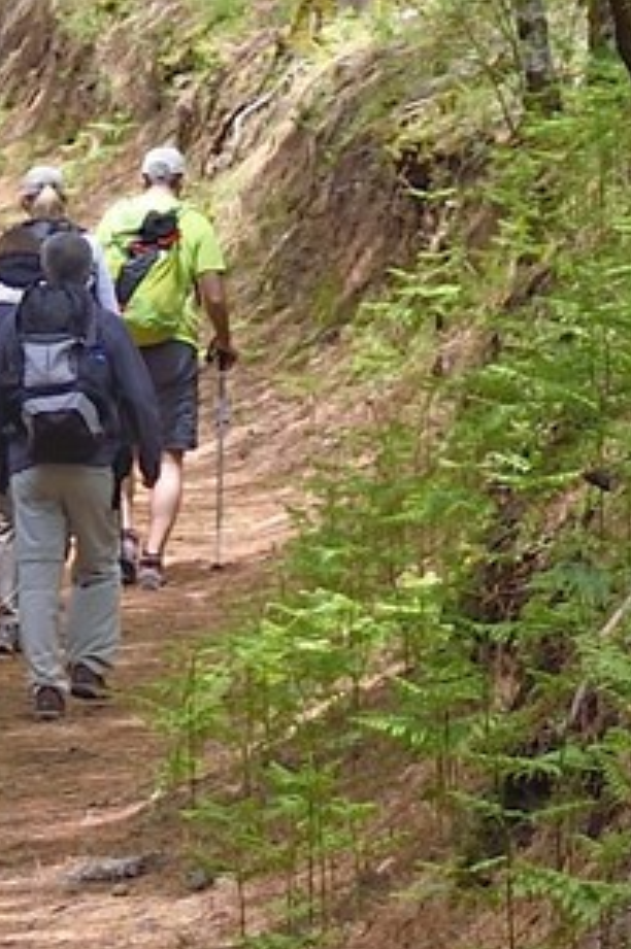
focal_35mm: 548
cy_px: -2252
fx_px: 14439
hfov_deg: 2.5
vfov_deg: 3.6
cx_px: -291
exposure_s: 1/250
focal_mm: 70
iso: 200
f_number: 6.3
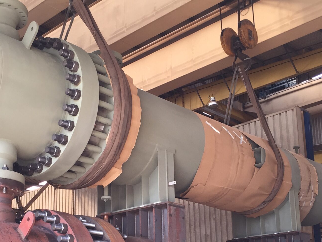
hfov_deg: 33.7
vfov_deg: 25.0
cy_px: 214
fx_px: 530
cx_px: 128
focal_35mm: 57
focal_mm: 4.15
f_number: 2.2
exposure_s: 1/40
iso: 40
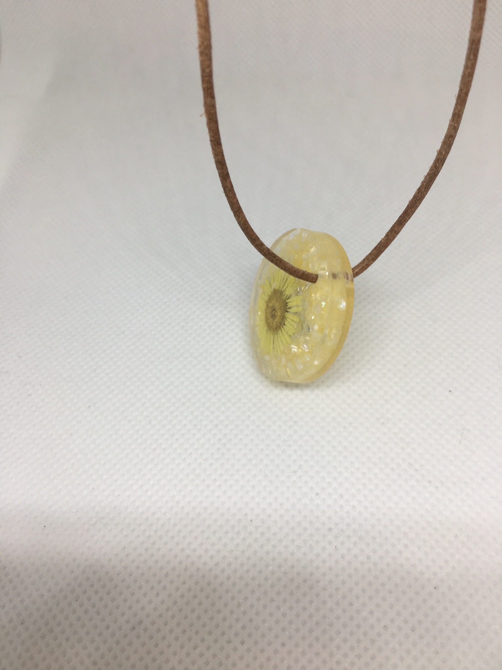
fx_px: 561
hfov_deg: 48.2
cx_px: 251
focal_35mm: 29
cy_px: 335
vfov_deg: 61.7
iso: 32
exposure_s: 1/120
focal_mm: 4.15
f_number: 2.2
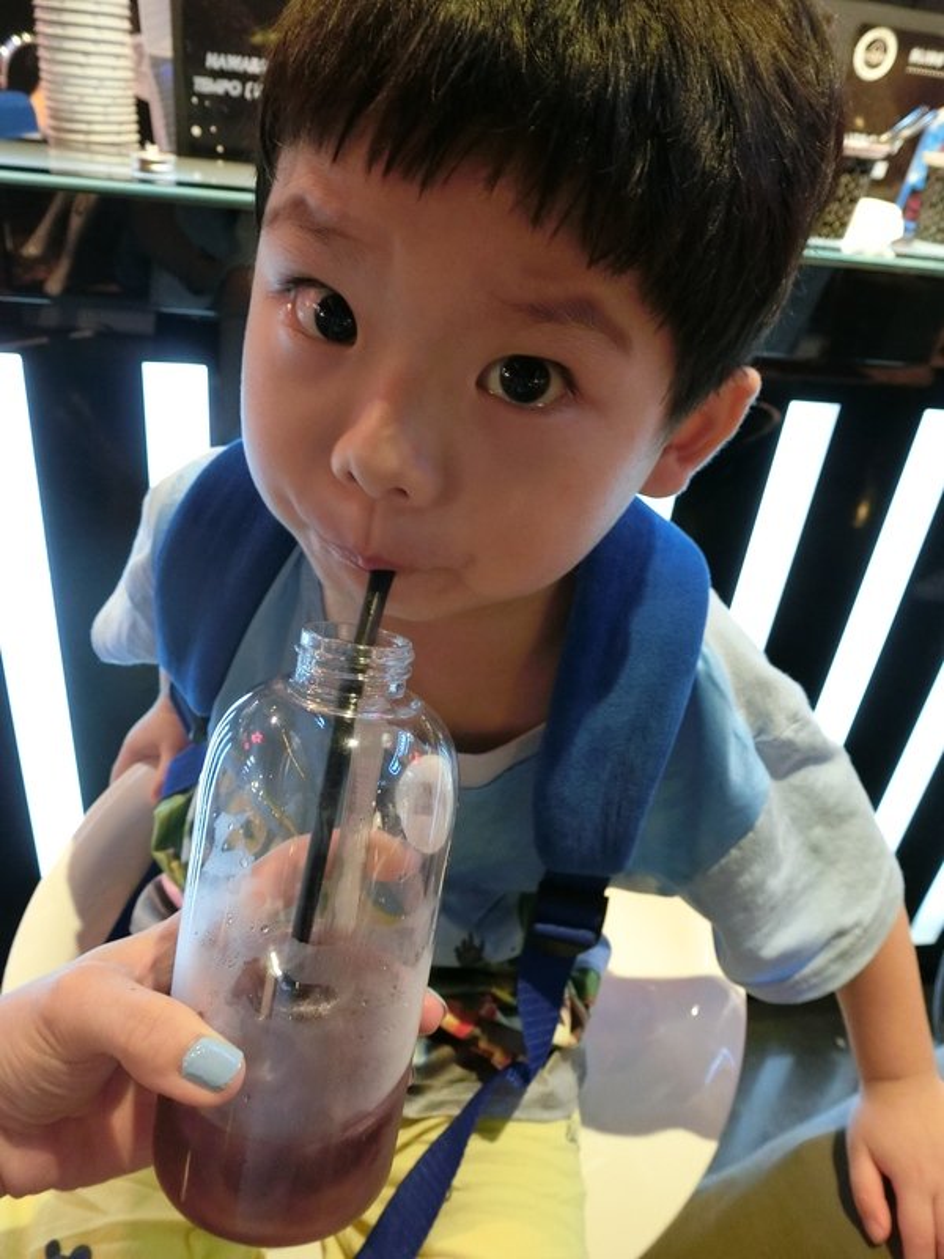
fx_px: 909
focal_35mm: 25
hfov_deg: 54.9
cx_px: 472
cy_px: 630
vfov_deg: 69.4
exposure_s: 1/30
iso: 640
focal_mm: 5.4
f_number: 2.8
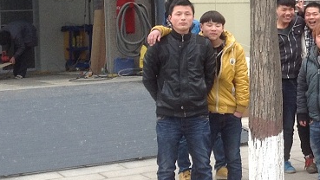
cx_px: 317
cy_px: 14
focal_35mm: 103
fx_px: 874
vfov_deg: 11.7
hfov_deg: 20.1
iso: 100
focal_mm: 4.28
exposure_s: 1/120
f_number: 2.4
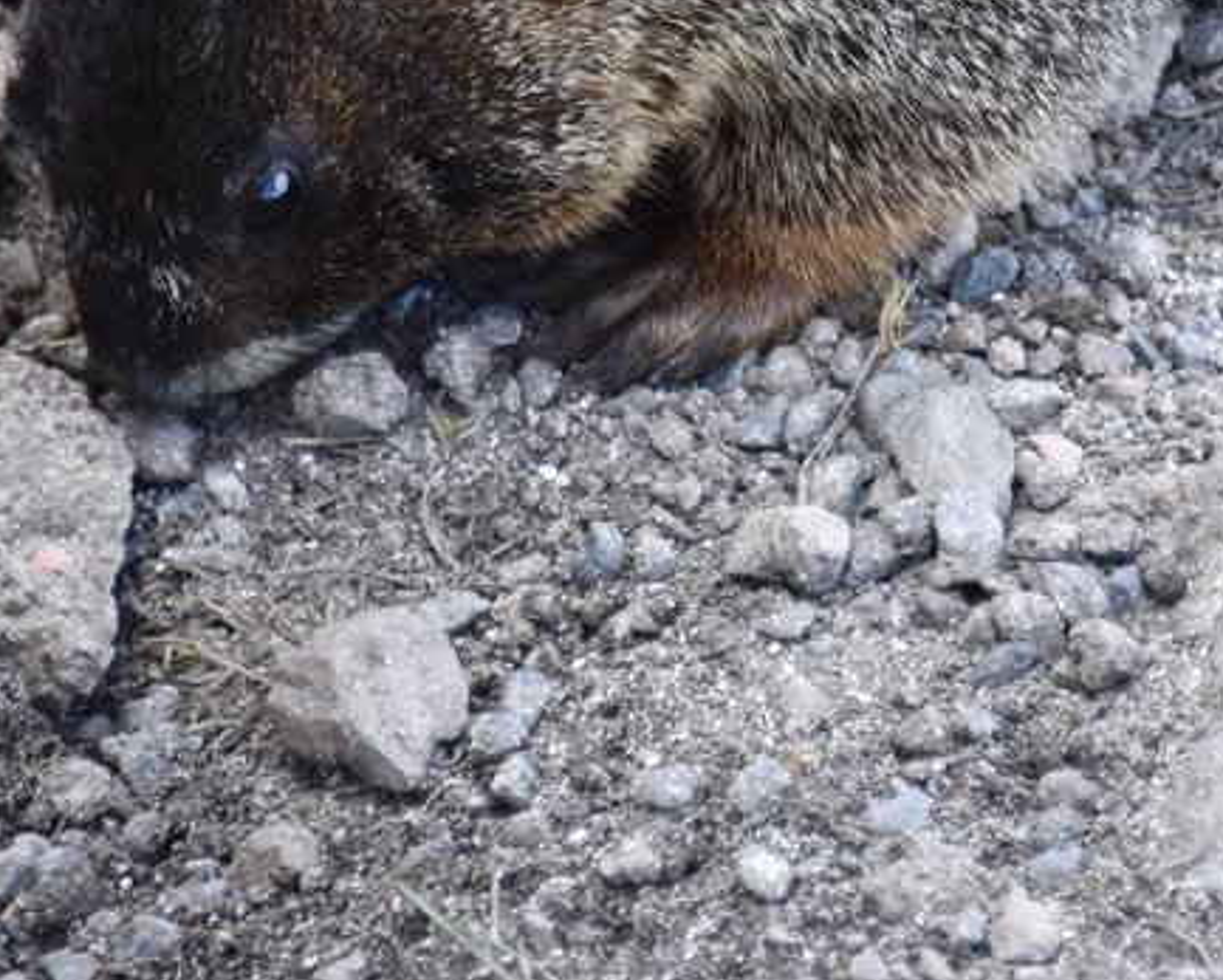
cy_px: -209
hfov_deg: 2.8
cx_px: 1376
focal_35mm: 693
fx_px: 25101
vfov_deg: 2.2
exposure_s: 1/500
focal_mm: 250
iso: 1250
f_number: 5.6
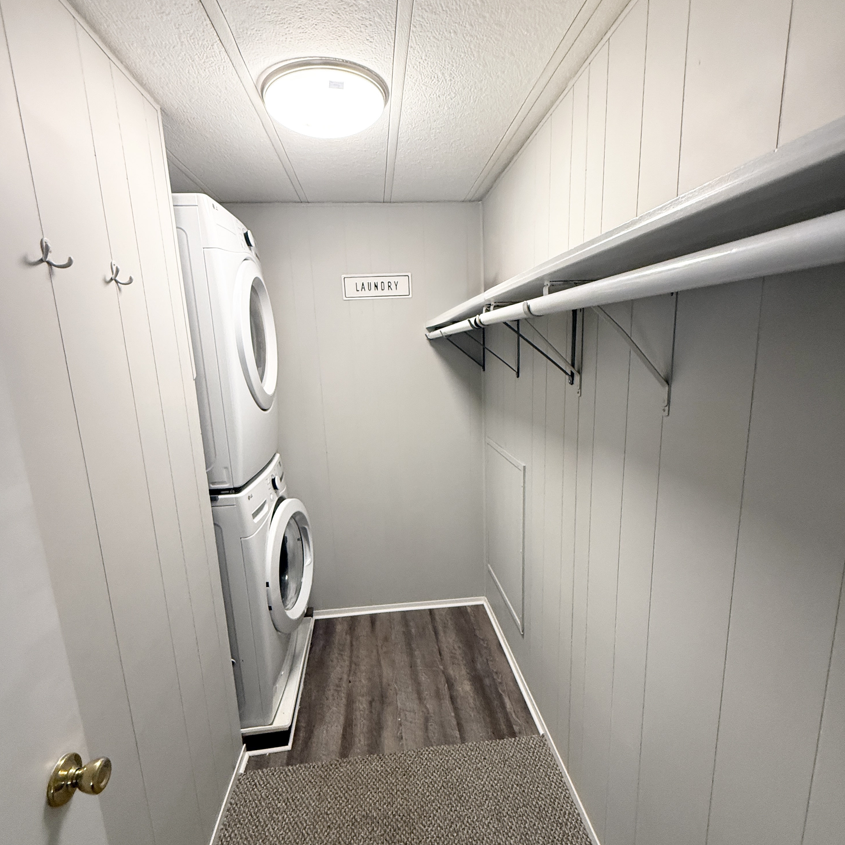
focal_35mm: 17
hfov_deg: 84.0
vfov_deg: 83.9
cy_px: 443
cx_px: 419
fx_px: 469
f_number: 2.2
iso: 320
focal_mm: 2.22
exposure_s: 1/120
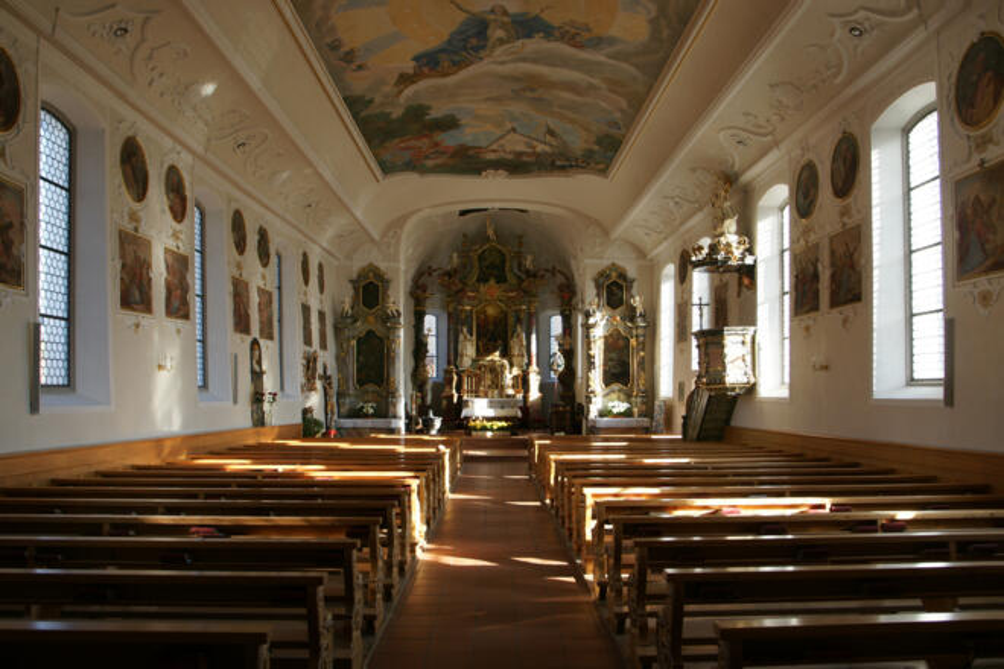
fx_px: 711
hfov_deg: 70.4
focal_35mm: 26
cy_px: 334
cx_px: 502
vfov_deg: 50.4
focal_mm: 17
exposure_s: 1/60
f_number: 5.6
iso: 200
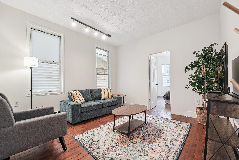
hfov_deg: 104.3
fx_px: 93
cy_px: 80
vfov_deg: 81.2
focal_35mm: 14
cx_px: 120
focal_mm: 14
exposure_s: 1/2
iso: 100
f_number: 8
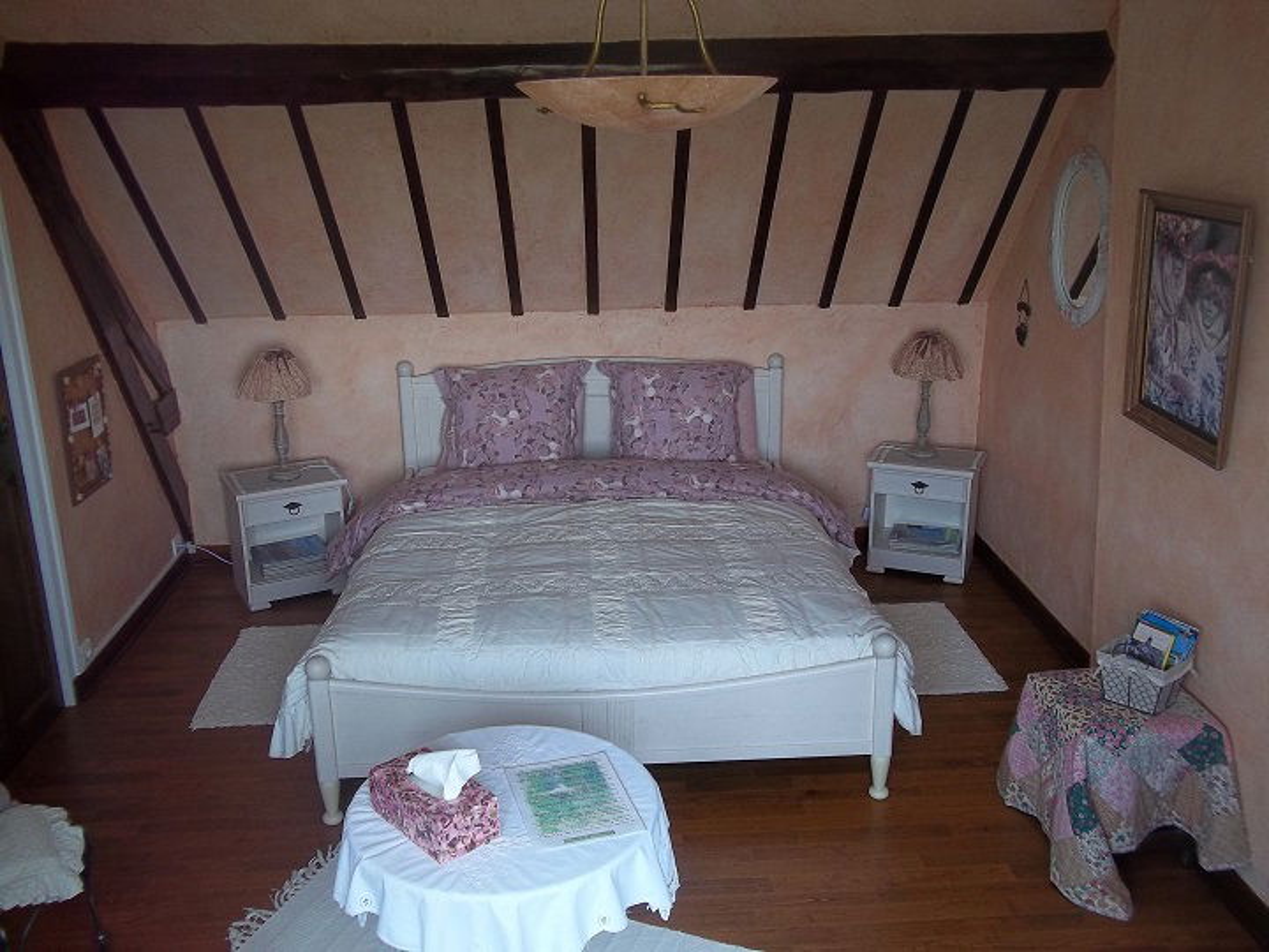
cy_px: 476
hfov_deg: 56.8
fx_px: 1173
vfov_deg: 44.2
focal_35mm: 32
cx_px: 634
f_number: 2.9
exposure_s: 1/60
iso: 80
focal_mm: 5.7
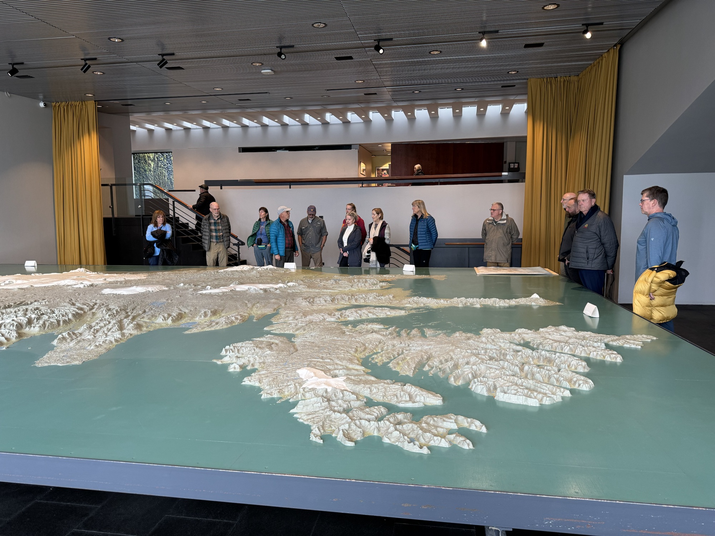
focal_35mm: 24
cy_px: 268
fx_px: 496
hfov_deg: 71.6
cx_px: 358
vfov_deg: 56.8
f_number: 1.78
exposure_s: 1/100
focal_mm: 6.76
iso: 125
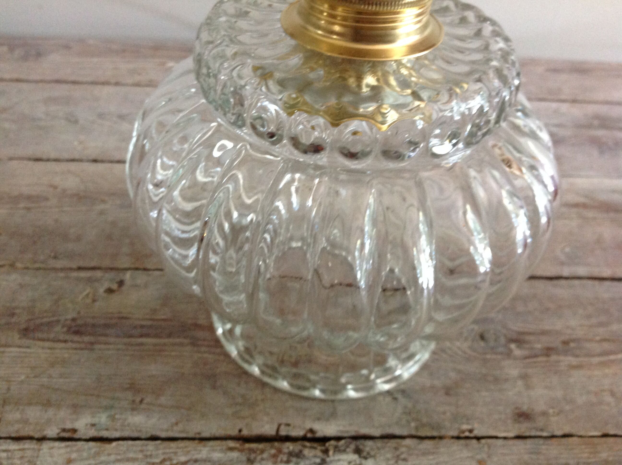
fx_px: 628
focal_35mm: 35
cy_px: 232
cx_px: 311
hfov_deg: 52.7
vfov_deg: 40.6
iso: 250
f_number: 2.4
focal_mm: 4.28
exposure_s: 1/15
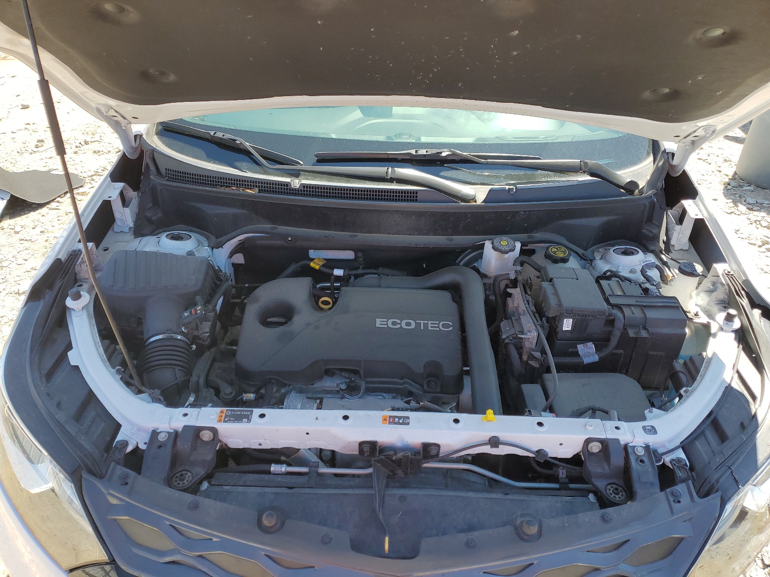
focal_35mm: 26
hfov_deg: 67.3
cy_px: 288
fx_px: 578
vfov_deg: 53.1
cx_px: 385
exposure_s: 1/667
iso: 50
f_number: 1.5
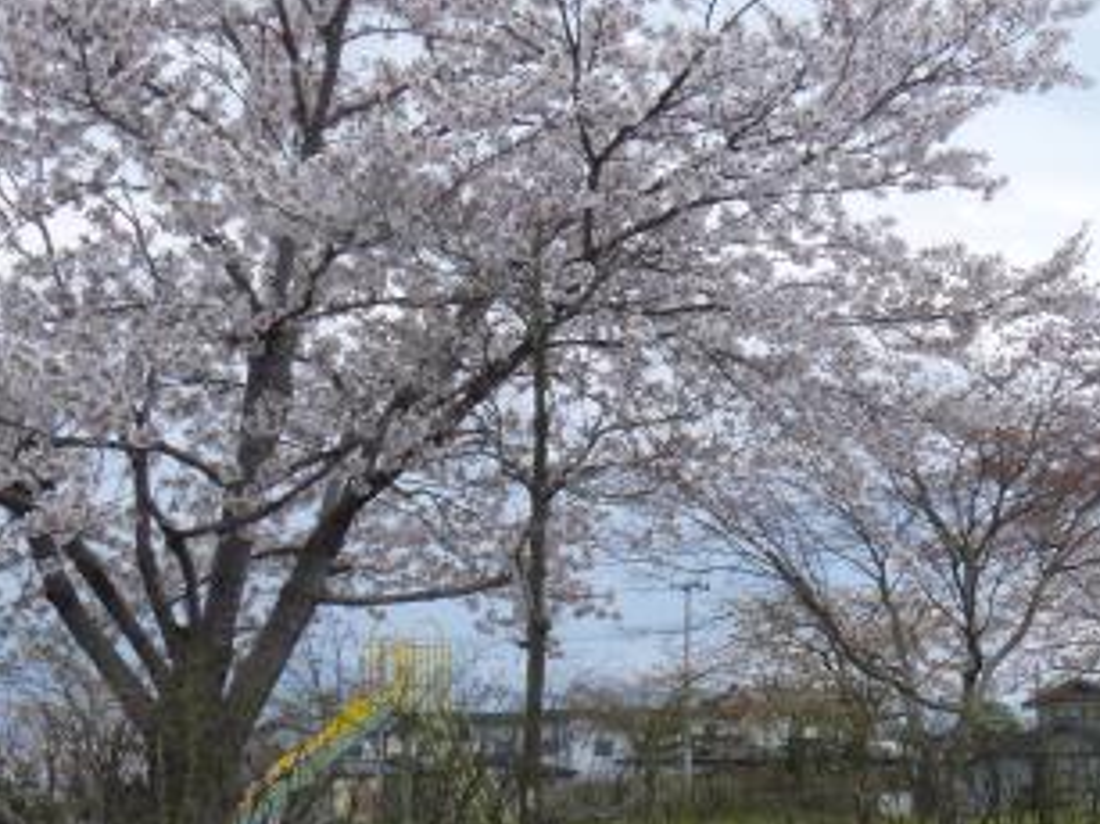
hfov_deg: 25.5
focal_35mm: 73
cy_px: 602
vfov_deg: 20.0
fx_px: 2319
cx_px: 1082
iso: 80
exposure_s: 1/160
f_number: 5.6
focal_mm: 6.3
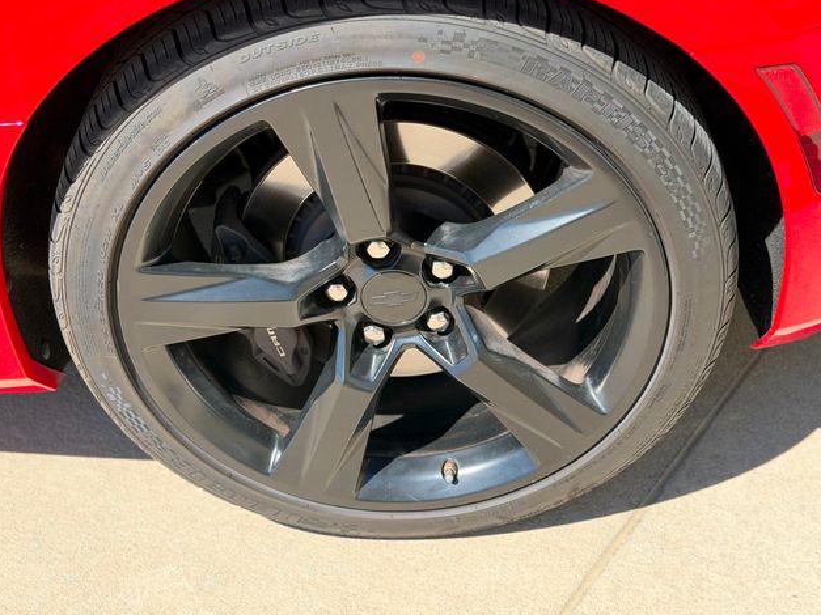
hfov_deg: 38.9
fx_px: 1162
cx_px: 403
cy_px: 302
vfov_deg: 29.7
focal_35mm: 49
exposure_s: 1/875
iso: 100
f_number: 1.78
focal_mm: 6.76
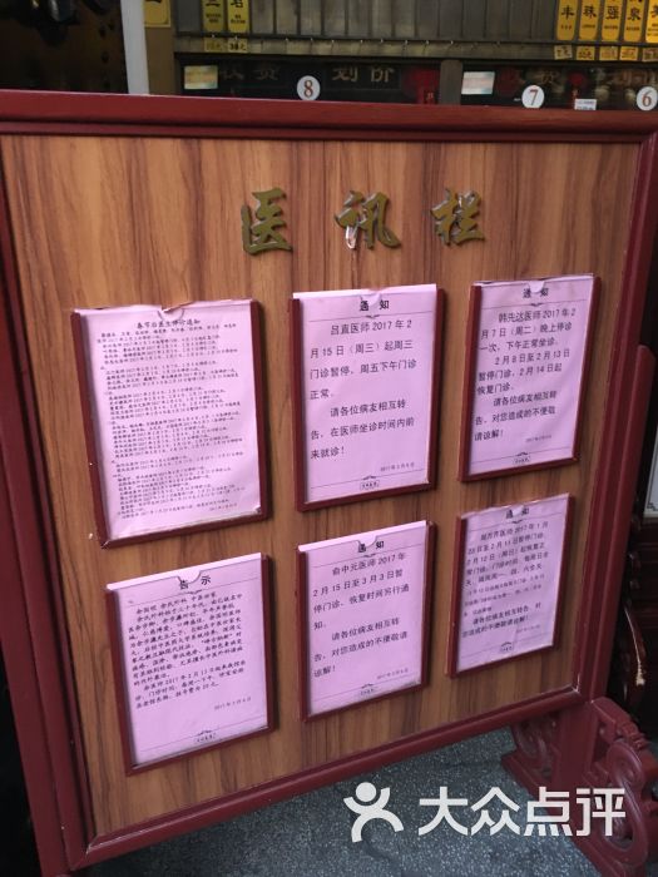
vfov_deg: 61.7
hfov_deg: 48.2
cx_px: 329
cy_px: 438
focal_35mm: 29
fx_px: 735
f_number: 2.2
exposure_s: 1/33
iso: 200
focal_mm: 4.15
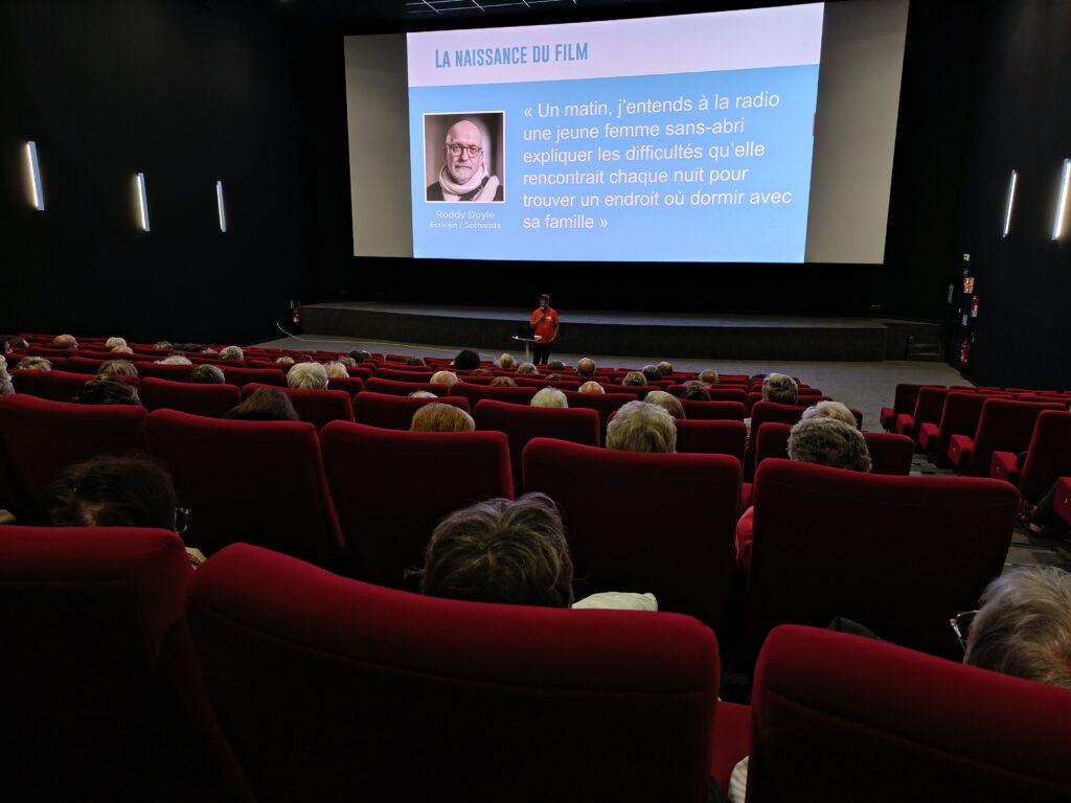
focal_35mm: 24
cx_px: 536
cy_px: 402
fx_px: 743
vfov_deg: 56.8
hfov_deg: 71.6
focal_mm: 5.24
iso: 937
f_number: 1.7
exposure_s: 1/20
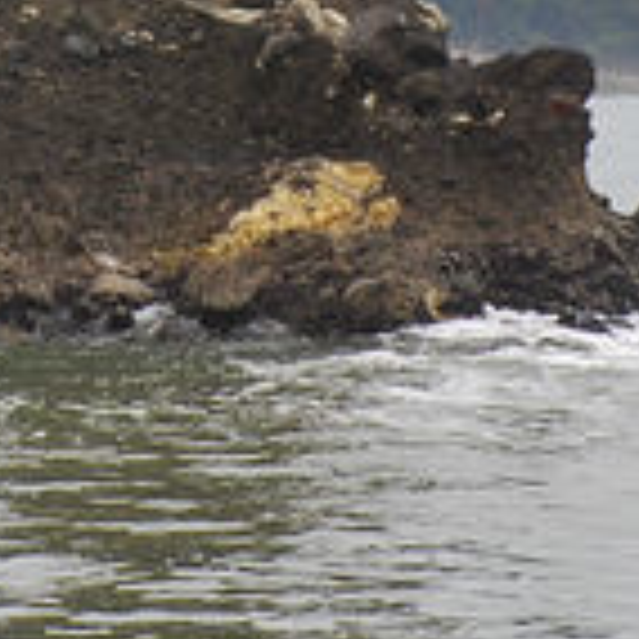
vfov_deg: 4.3
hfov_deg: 4.3
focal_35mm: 410
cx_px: 32
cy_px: -189
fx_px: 8563
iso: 200
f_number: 5.6
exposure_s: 1/500
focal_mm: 80
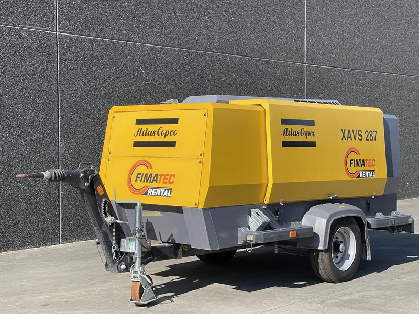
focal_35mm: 64
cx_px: 210
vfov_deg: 22.9
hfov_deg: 30.3
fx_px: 775
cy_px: 157
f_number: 2.2
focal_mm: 7.5
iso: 20
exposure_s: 1/881
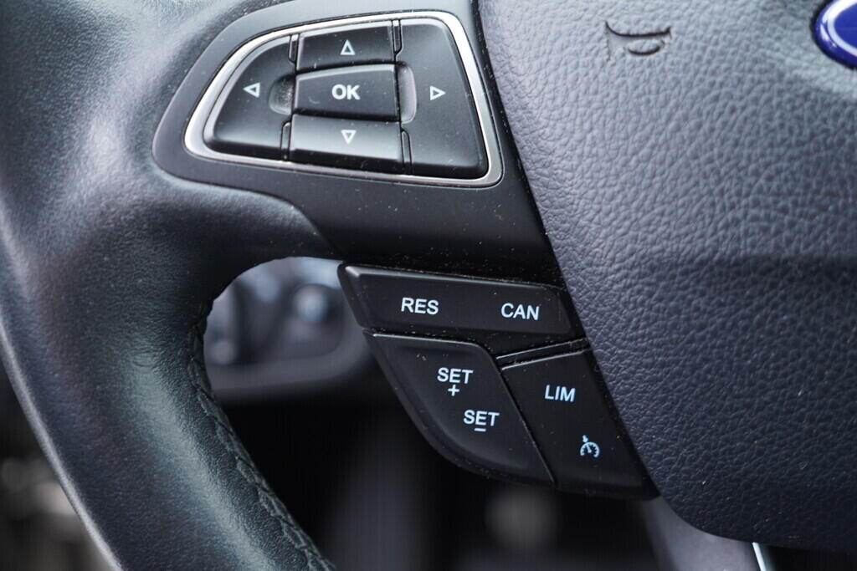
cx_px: 428
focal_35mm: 36
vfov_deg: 36.9
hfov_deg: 53.1
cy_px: 286
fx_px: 857
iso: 500
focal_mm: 24
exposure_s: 1/40
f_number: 2.8
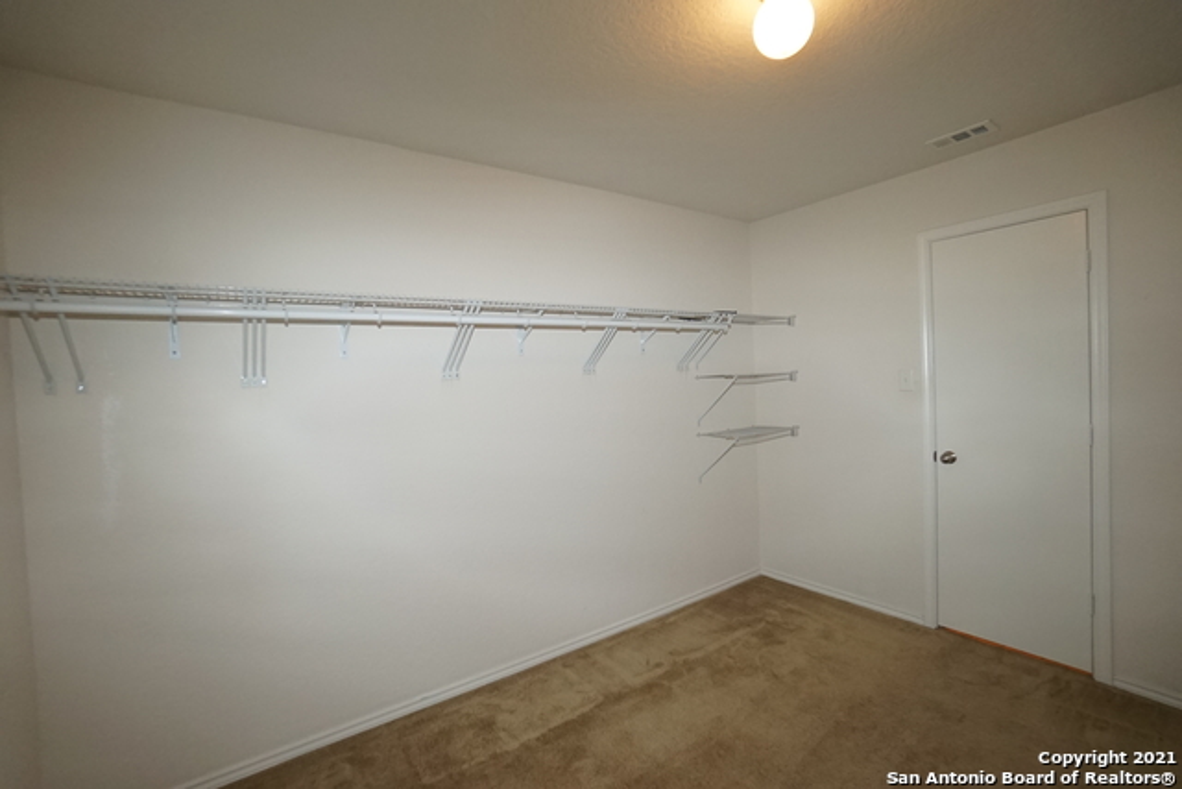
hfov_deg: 100.4
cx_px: 591
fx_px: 493
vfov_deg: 77.4
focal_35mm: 15
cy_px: 394
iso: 1250
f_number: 4
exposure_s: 1/160
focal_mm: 10
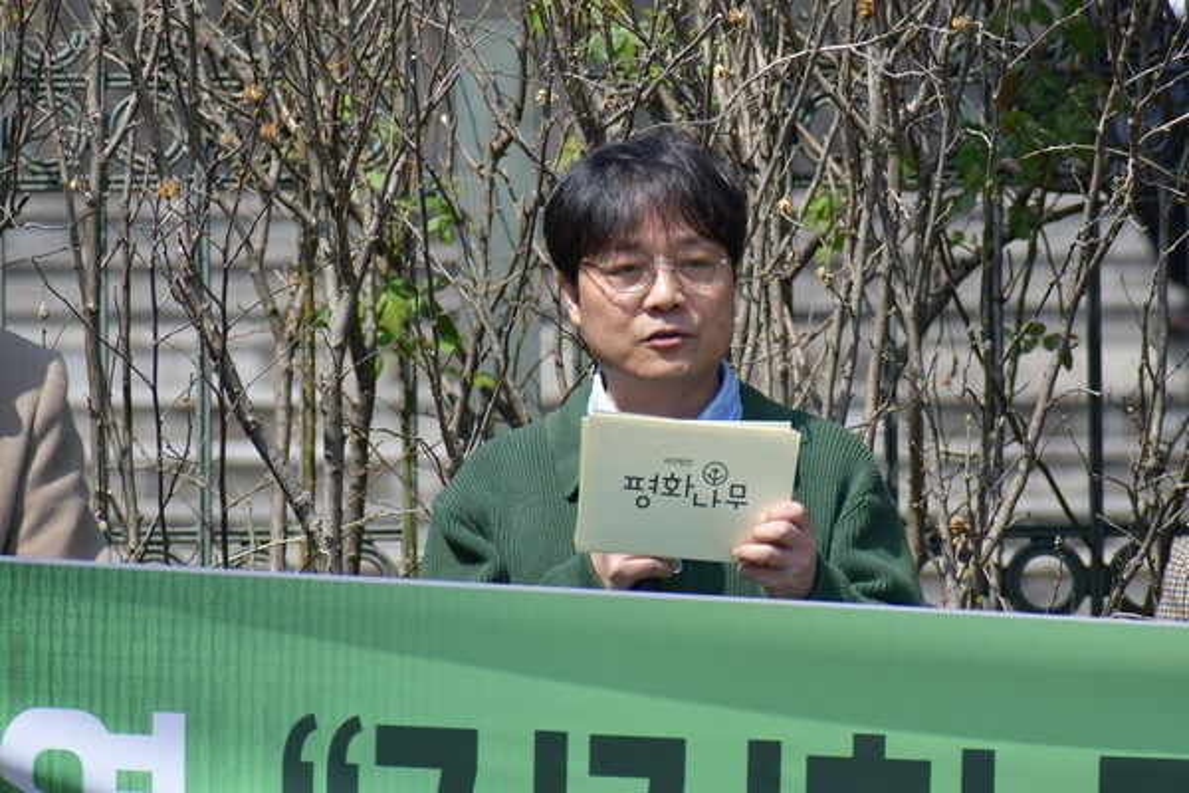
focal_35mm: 405
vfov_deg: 3.4
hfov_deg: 5.1
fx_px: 13375
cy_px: 396
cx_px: 594
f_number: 9
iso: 500
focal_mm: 270
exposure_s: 1/1250
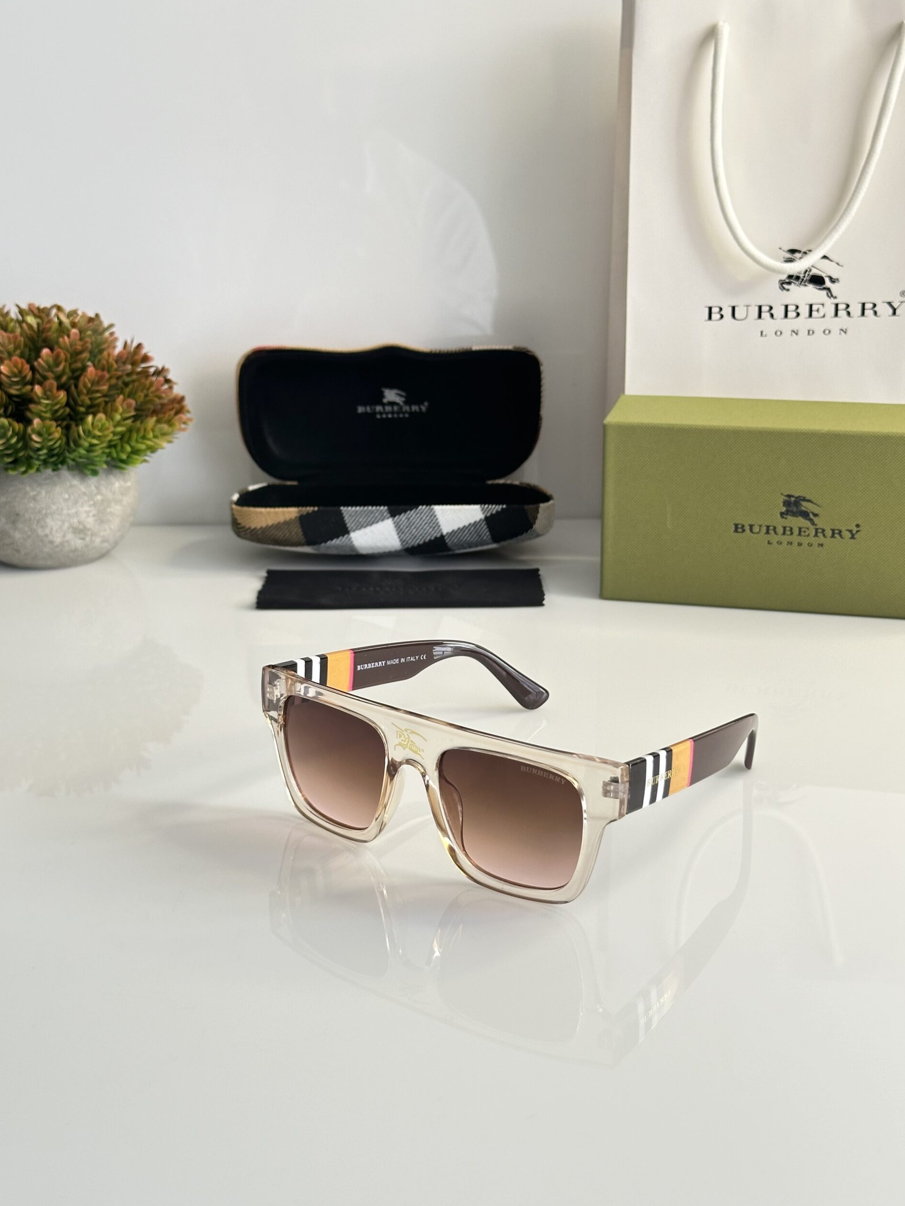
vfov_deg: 38.9
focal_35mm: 49
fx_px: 1708
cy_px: 611
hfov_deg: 29.7
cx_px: 453
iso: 125
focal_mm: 6.86
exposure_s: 1/50
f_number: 1.78
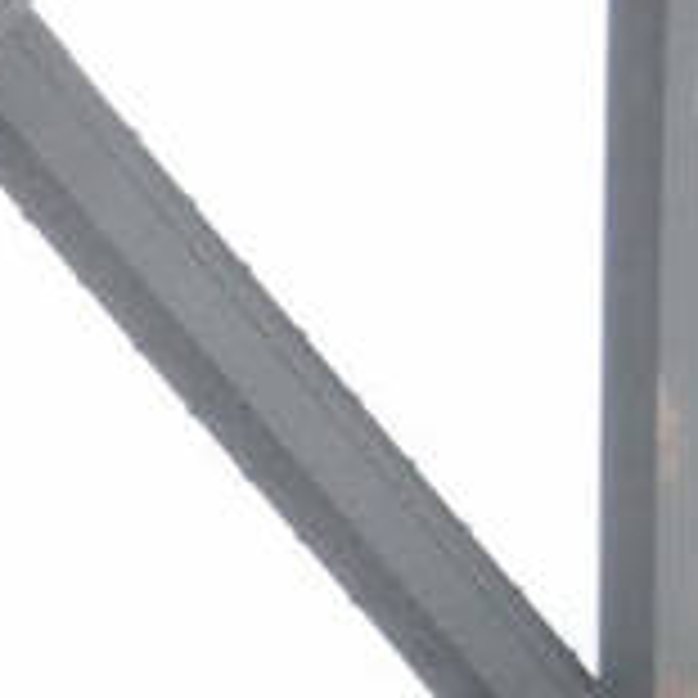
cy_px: 923
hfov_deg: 9.1
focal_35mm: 184
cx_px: -581
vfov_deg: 9.3
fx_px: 4198
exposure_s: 1/200
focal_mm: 32
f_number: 4.2
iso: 720
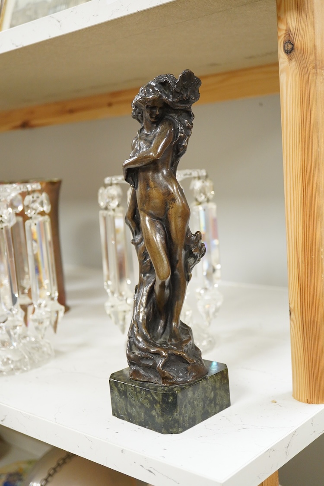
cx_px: 162
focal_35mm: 45
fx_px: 607
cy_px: 243
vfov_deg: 43.6
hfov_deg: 29.9
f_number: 4
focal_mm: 30
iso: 2500
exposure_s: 1/160
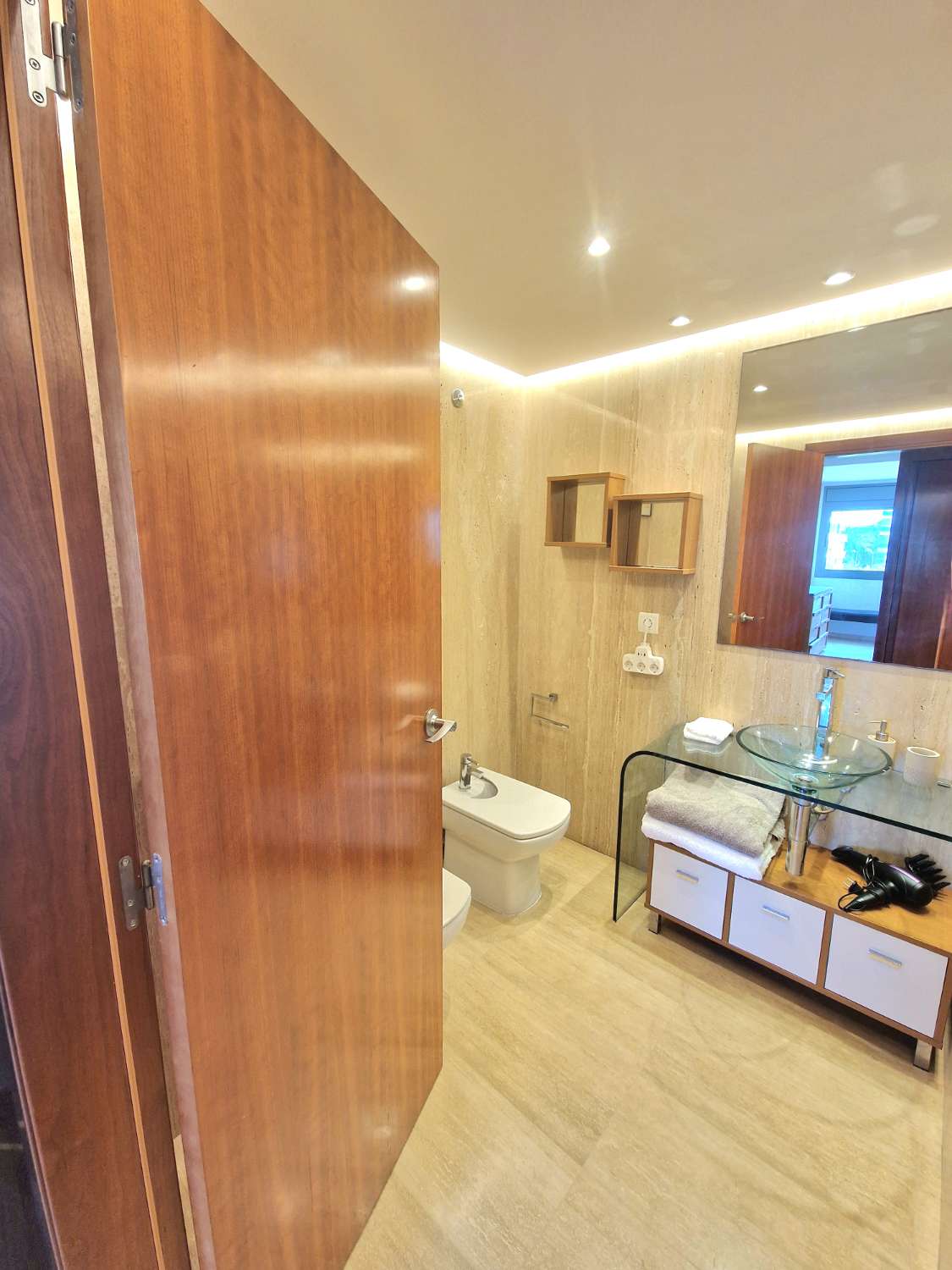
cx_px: 476
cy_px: 635
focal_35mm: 13
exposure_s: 1/50
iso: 100
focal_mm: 2.2
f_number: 2.2
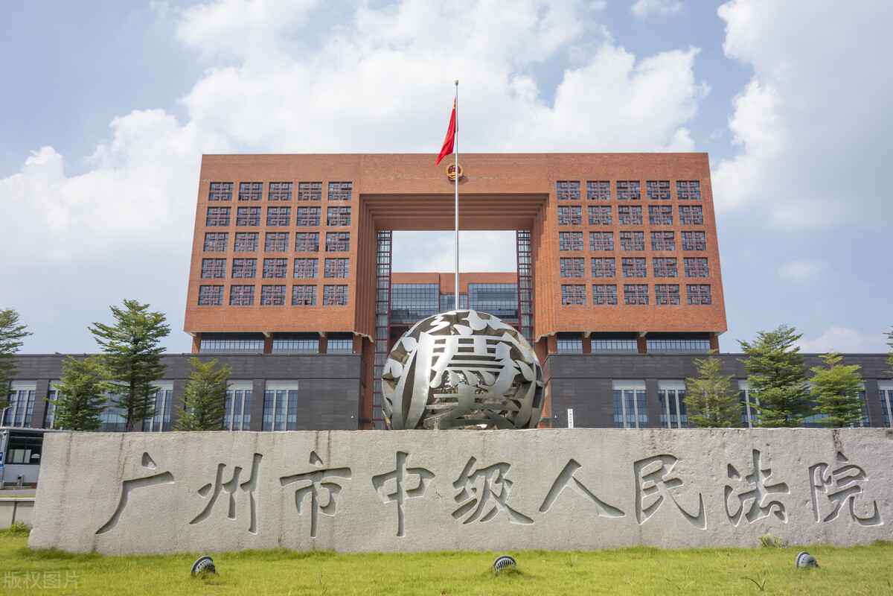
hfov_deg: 65.5
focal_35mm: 28
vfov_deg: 46.4
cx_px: 446
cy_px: 298
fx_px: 695
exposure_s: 1/2000
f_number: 3.2
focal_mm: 10.4
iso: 100
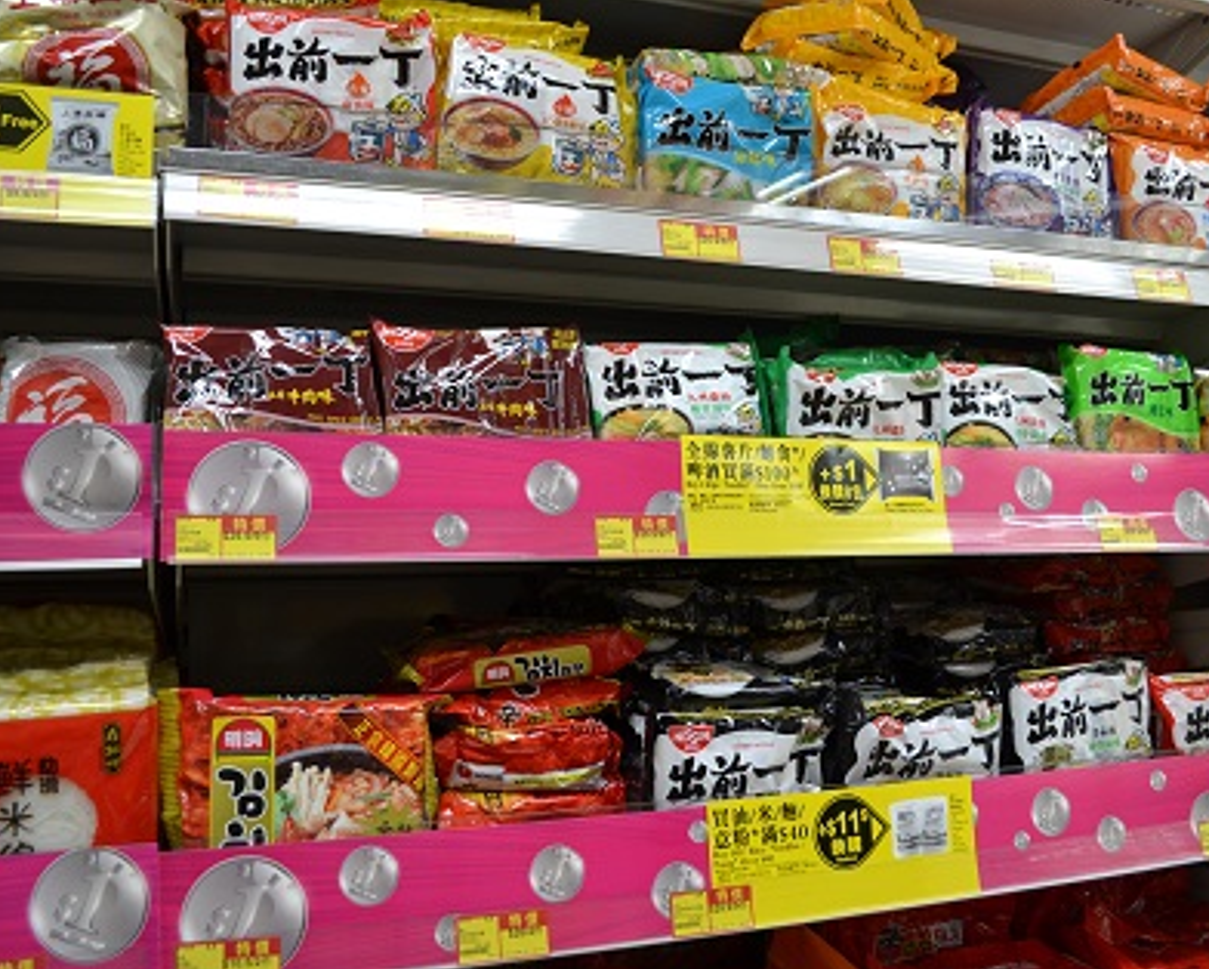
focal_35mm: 31
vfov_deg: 47.1
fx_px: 1110
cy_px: 478
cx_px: 657
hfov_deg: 57.1
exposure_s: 1/60
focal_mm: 18
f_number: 4
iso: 400
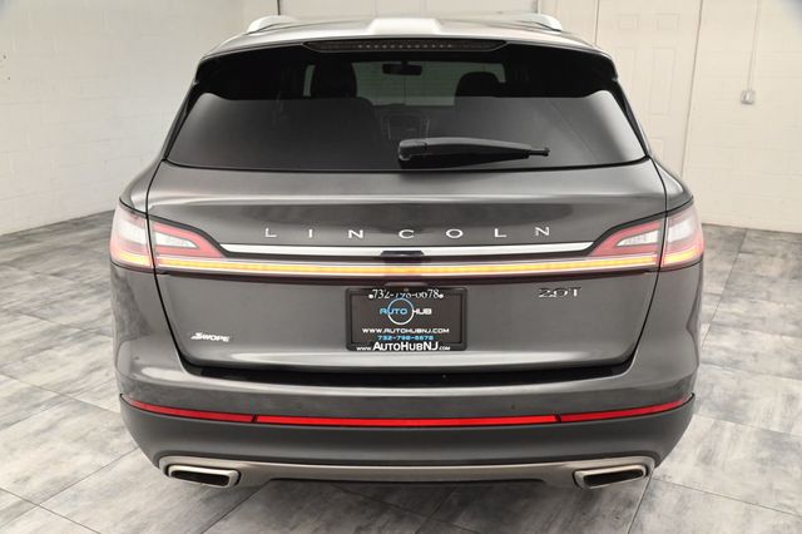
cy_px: 267
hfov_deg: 58.7
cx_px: 401
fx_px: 712
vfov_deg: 41.1
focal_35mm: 32
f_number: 9
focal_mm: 32
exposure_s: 1/60
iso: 4000
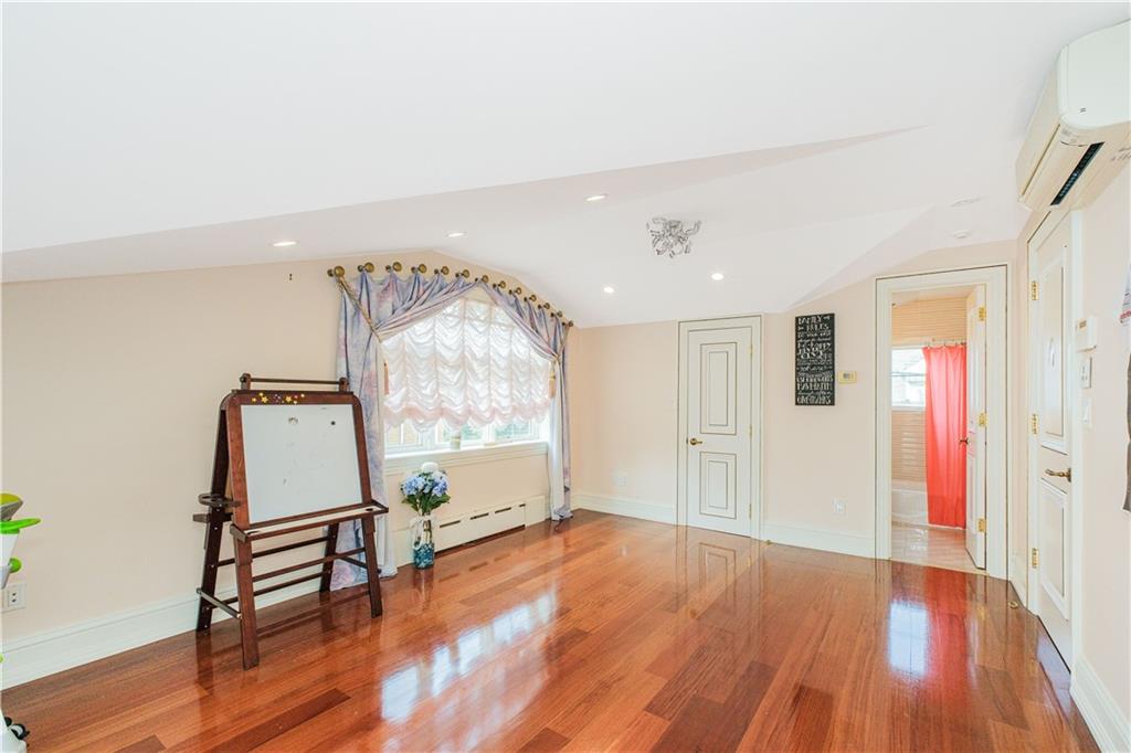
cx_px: 566
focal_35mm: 15
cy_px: 376
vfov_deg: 77.3
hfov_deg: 100.4
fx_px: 471
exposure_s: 1/60
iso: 640
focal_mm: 10
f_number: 8
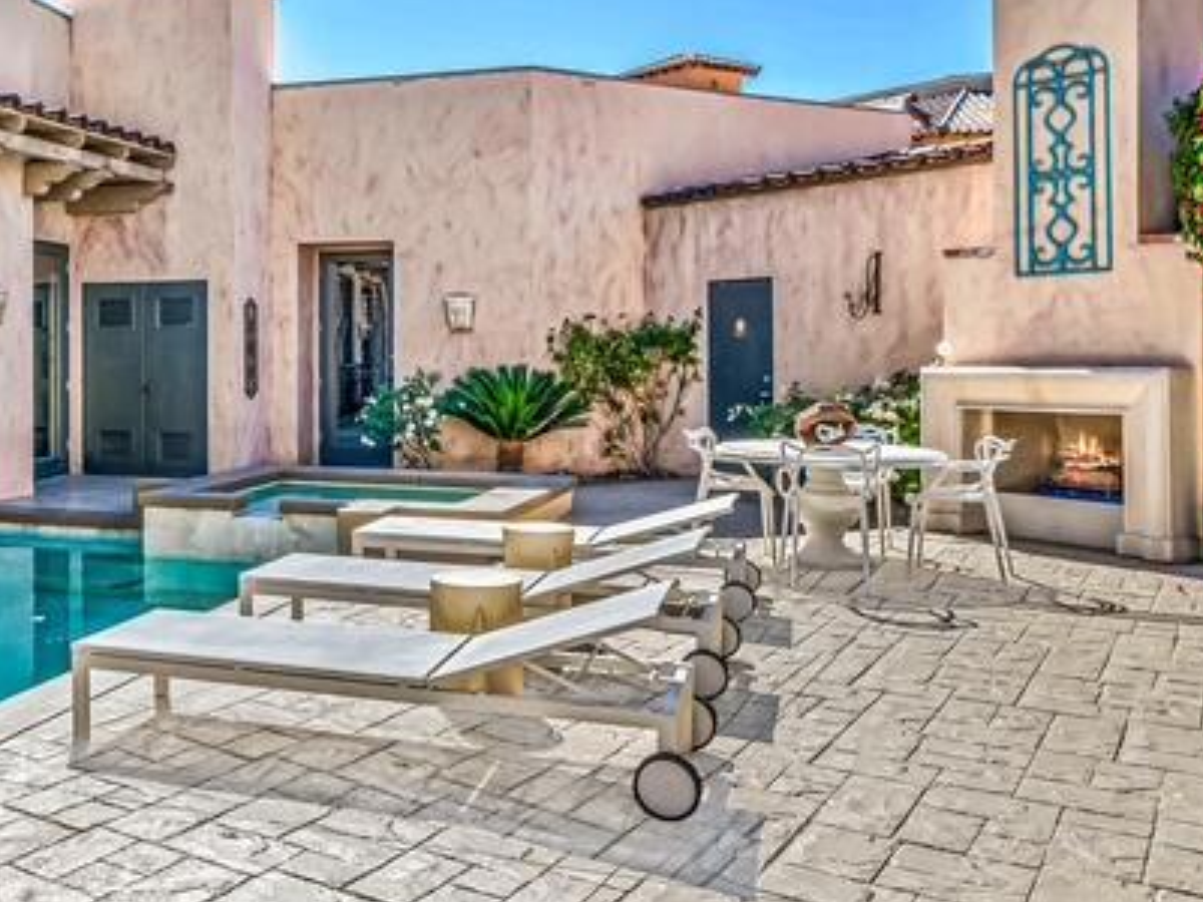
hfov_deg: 48.0
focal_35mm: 37
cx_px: 283
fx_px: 1286
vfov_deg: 38.5
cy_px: 373
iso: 200
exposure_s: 1/320
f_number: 9
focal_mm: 24
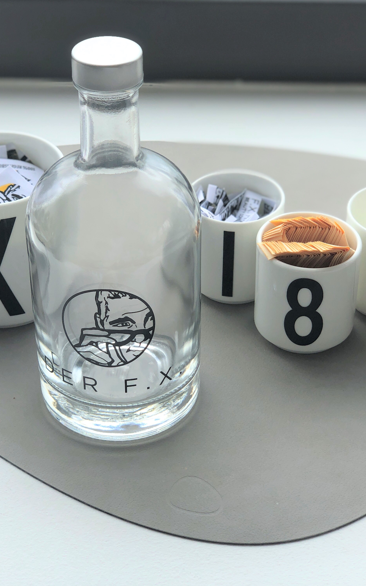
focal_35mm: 74
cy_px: 293
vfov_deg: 27.8
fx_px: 1181
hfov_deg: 17.6
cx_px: 173
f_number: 2.4
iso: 16
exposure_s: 1/289
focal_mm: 6
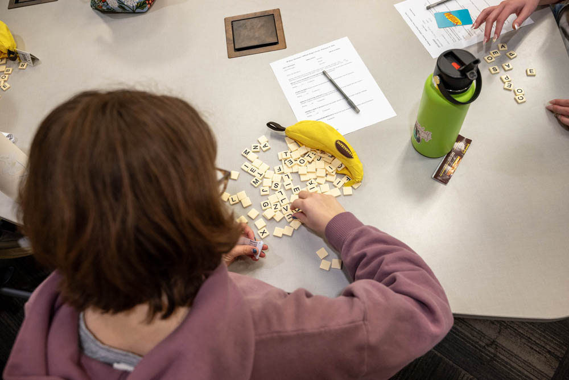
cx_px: 284
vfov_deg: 46.5
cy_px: 190
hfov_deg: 65.4
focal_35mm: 28
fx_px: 443
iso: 1250
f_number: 4
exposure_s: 1/125
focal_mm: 28
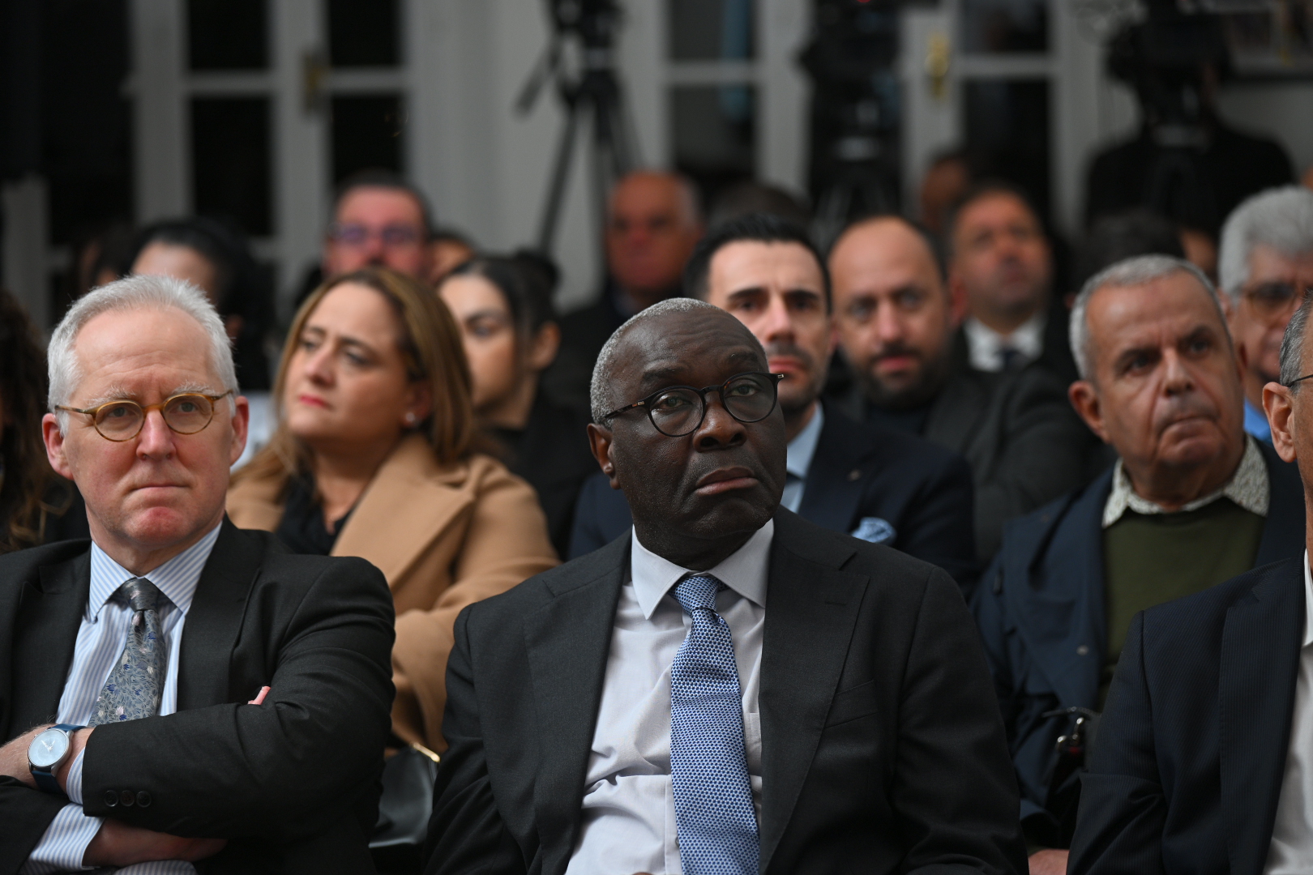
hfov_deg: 19.5
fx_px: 3829
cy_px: 438
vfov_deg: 13.0
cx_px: 656
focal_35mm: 105
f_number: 2.8
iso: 500
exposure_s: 1/200
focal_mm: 105
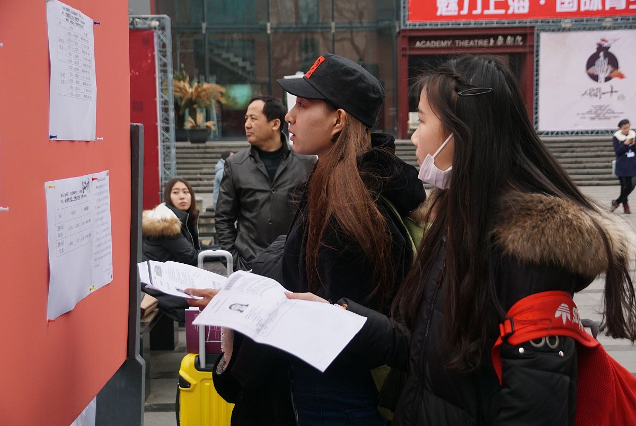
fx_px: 929
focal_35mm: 52
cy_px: 213
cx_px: 318
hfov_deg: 37.8
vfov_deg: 25.8
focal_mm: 35
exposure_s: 1/250
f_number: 6.3
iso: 400
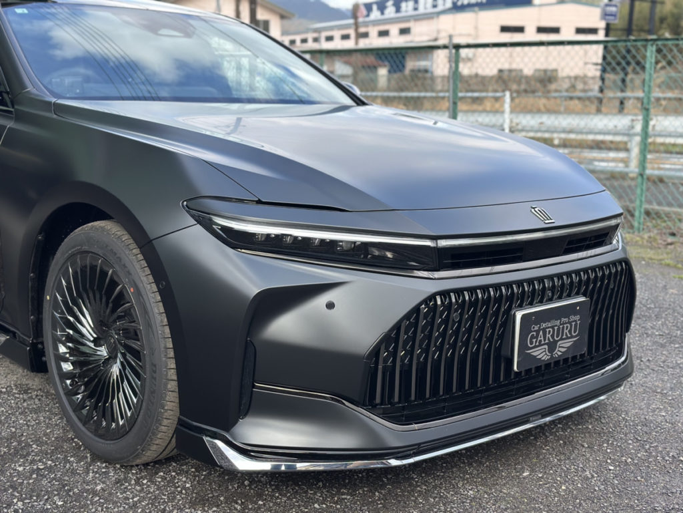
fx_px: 947
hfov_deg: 39.7
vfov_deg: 30.3
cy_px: 256
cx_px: 342
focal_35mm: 48
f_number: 1.78
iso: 80
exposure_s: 1/1157
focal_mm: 6.86
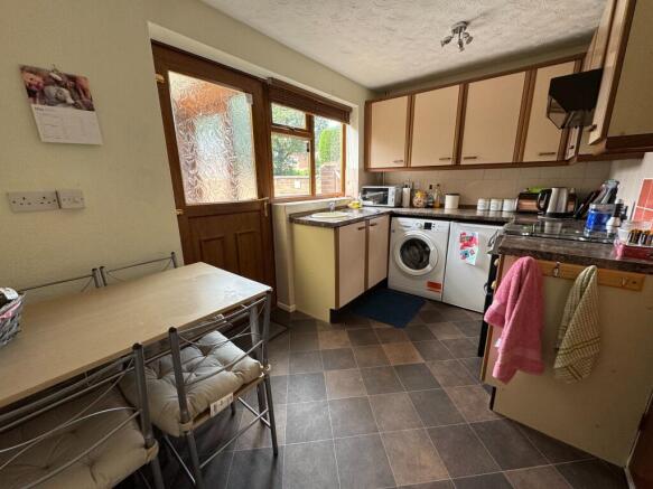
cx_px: 326
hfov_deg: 102.1
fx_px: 264
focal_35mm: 14
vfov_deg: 85.7
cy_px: 244
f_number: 2.2
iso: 125
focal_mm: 2.22
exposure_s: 1/99
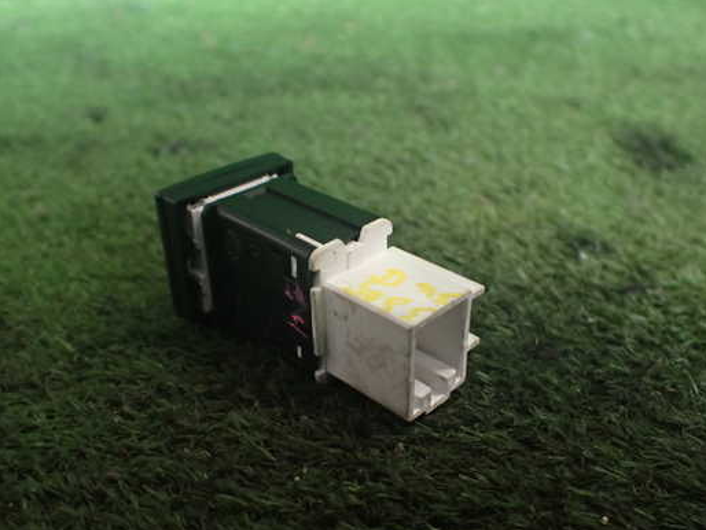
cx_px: 365
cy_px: 273
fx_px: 714
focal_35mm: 35
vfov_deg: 40.7
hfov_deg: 52.6
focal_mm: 5.4
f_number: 2.3
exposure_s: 1/125
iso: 500
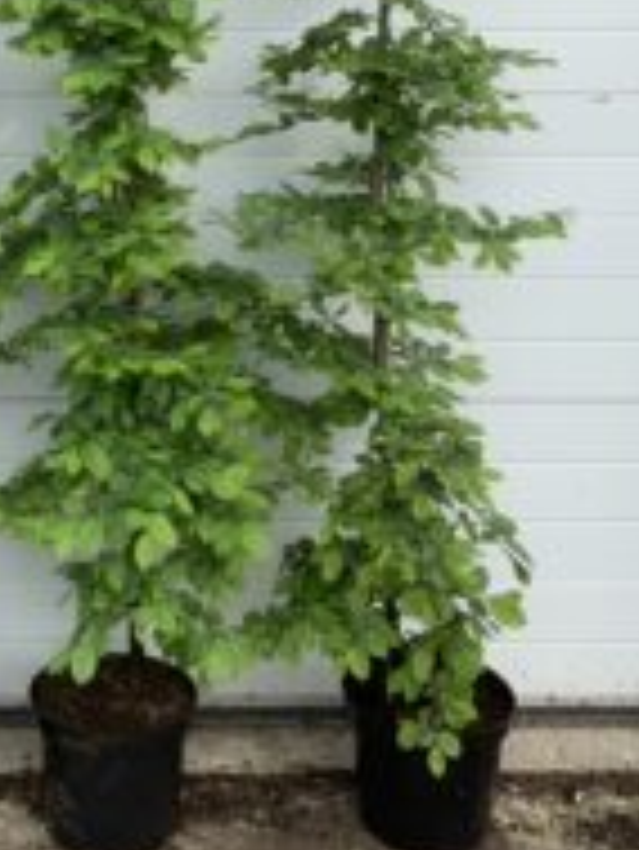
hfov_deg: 26.1
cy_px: 112
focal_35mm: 55
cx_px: 126
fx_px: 1352
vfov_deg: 33.4
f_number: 1.8
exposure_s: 1/1332
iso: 25
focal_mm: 4.25
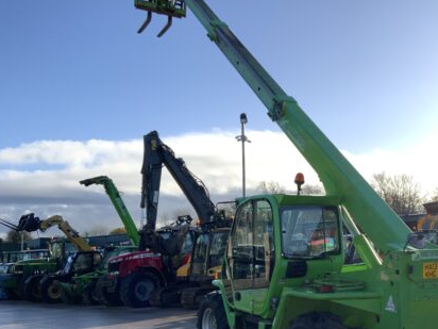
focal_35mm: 45
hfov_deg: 41.2
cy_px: 198
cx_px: 313
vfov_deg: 32.1
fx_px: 569
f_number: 1.8
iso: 16
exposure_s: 1/375
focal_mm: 3
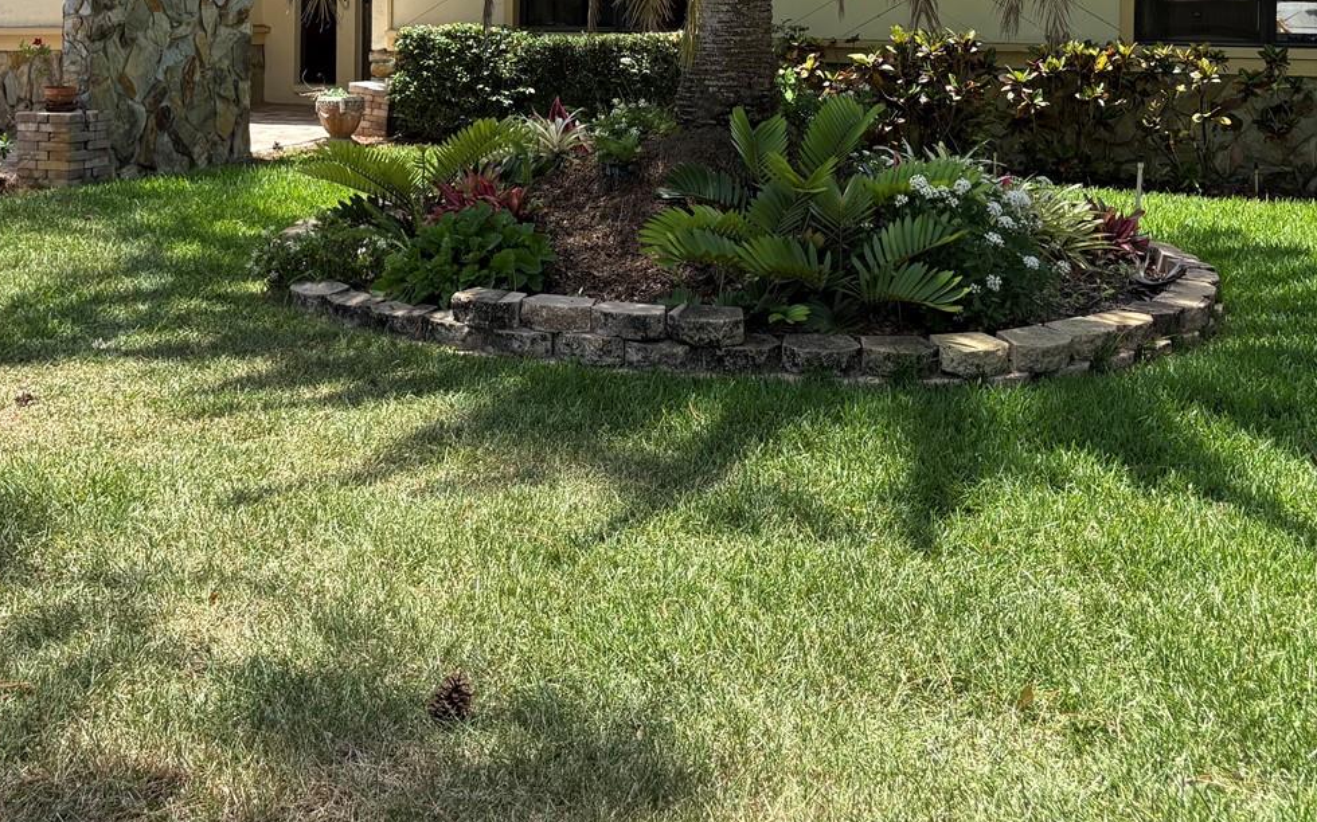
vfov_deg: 27.2
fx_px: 1615
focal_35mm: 45
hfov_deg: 44.3
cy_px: 23
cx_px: 609
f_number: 1.6
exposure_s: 1/1196
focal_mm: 5.96
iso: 64
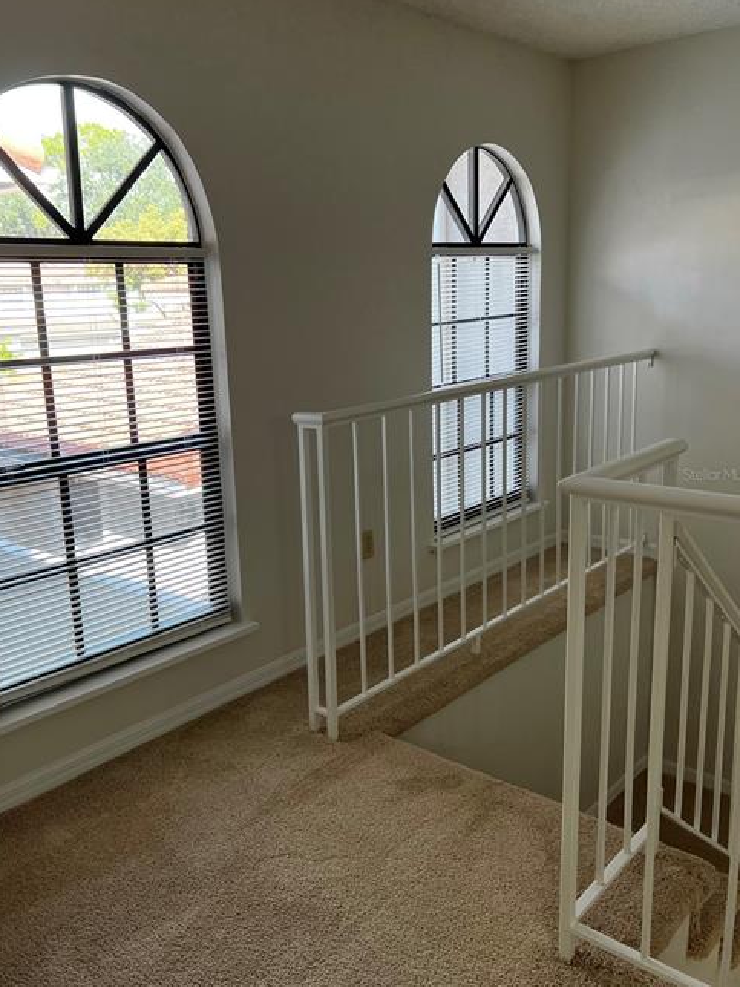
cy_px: 474
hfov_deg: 45.3
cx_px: 311
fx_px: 884
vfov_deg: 58.3
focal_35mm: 31
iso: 50
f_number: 1.5
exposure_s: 1/162
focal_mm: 5.7
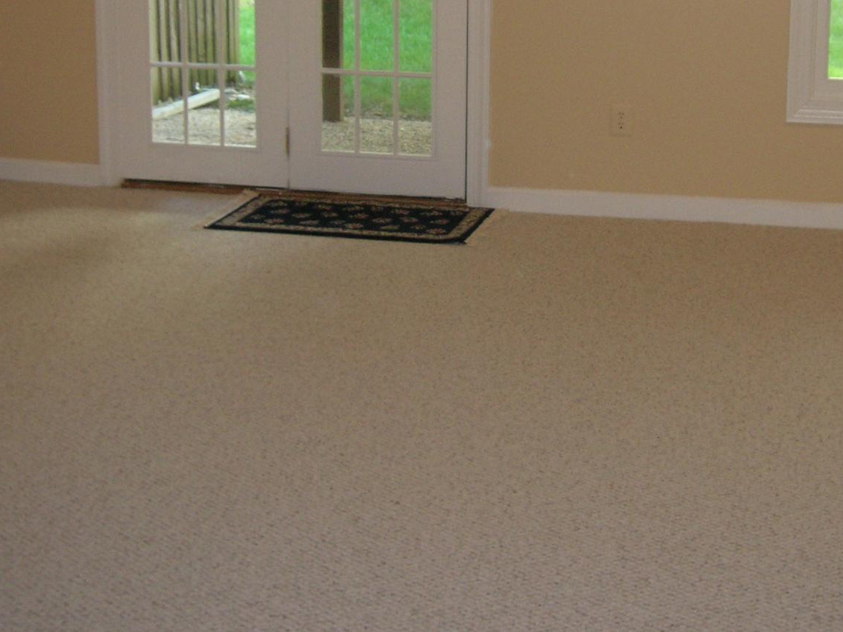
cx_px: 487
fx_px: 1485
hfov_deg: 31.6
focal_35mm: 61
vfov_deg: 23.6
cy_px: 107
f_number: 2.9
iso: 114
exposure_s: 1/27.8
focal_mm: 5.7
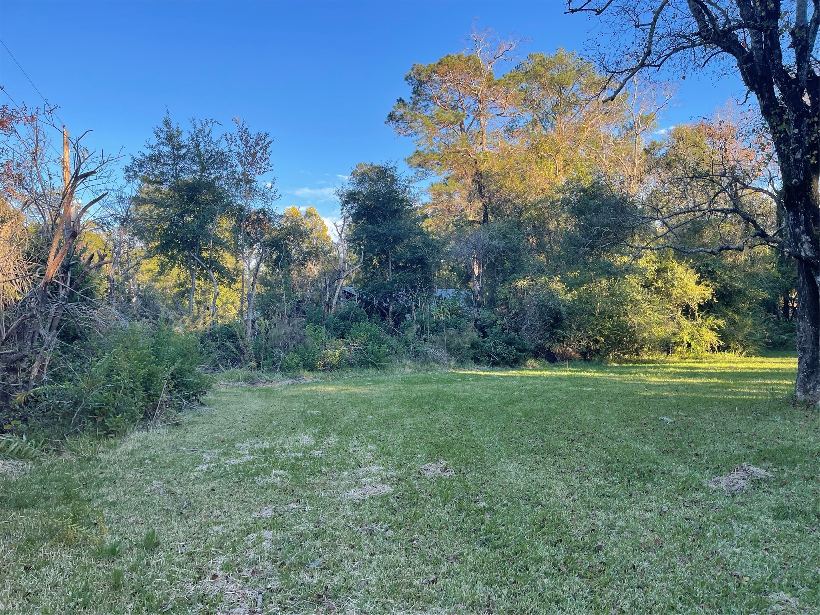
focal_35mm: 26
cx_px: 410
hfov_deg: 67.3
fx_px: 616
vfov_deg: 53.1
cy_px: 308
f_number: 1.6
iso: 32
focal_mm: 5.1
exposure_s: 1/490
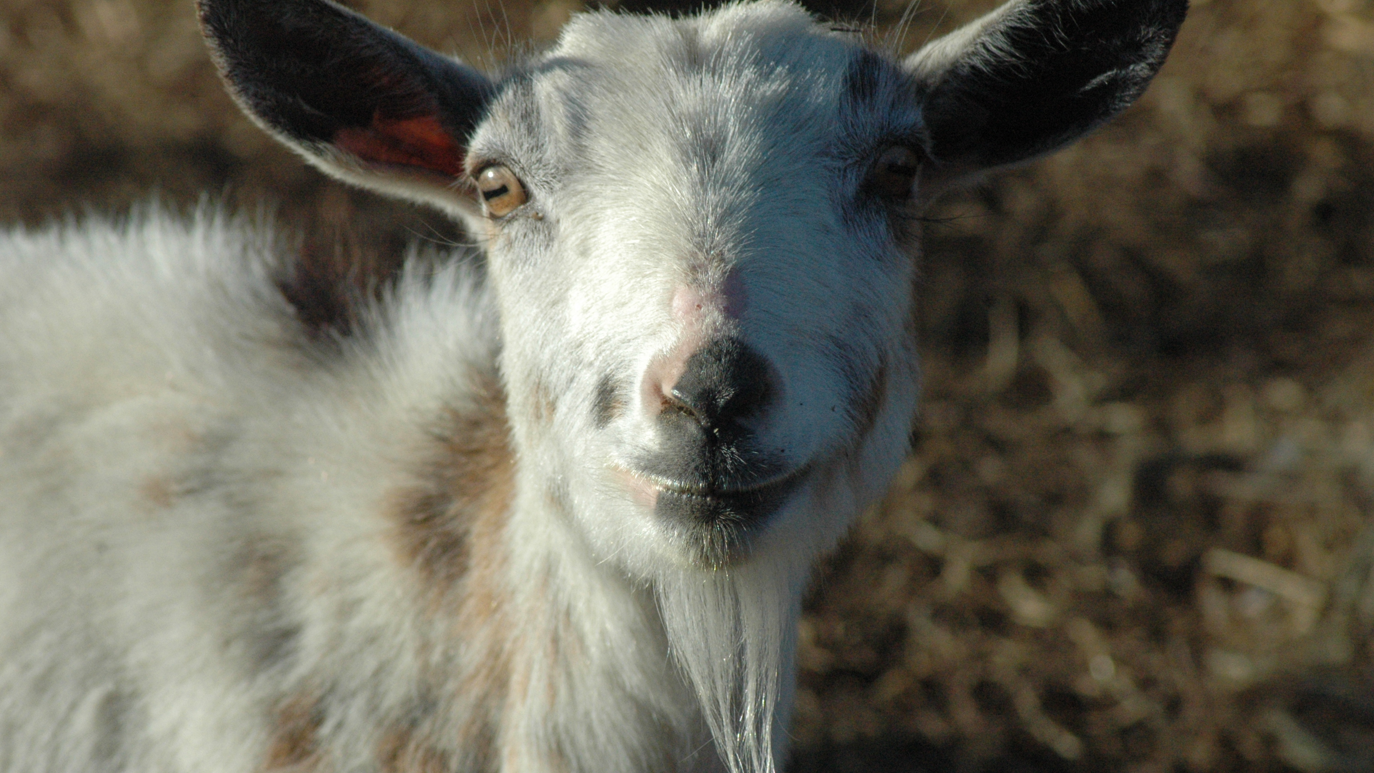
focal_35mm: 315
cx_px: 687
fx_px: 11477
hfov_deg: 6.9
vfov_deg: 3.9
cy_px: 359
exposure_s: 1/1250
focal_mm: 200
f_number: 9
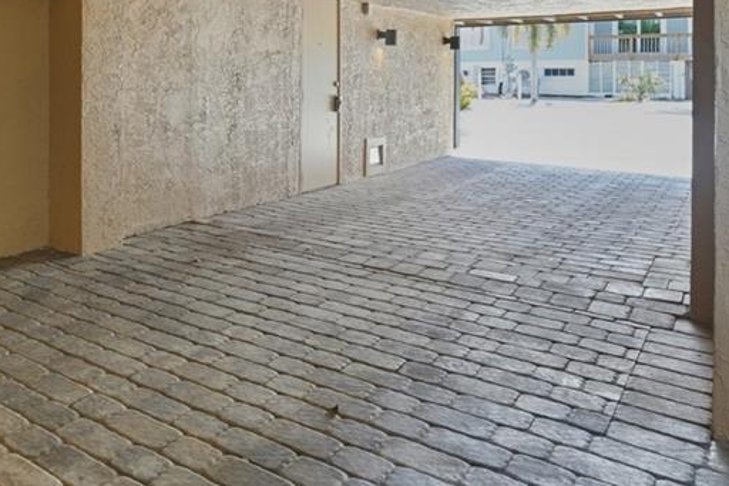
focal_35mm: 32
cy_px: 83
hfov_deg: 50.8
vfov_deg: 39.2
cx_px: 51
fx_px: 648
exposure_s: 1/50
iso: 400
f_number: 9
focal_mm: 16
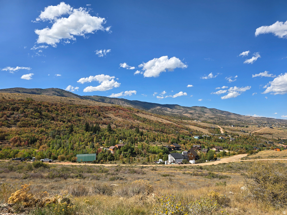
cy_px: 108
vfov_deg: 58.9
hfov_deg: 73.9
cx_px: 144
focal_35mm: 23
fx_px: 191
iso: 12
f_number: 1.7
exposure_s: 1/818
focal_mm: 6.3
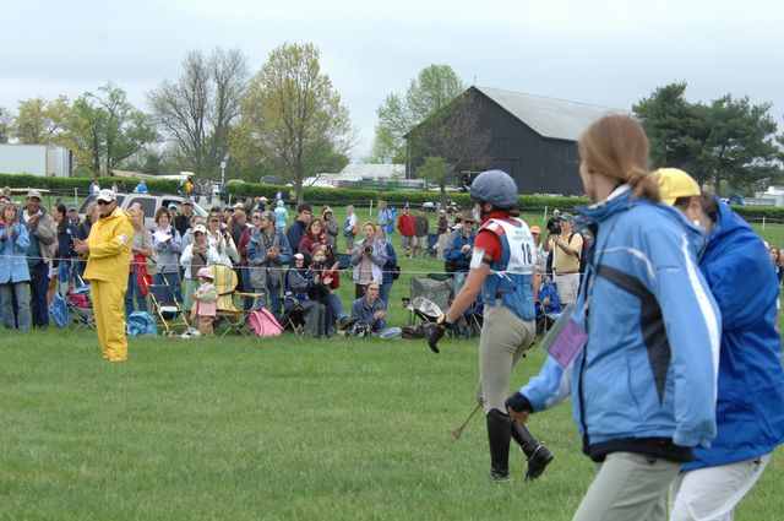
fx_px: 2610
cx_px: 392
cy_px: 260
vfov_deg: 11.4
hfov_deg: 17.1
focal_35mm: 120
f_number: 8
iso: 500
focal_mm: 80
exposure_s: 1/500
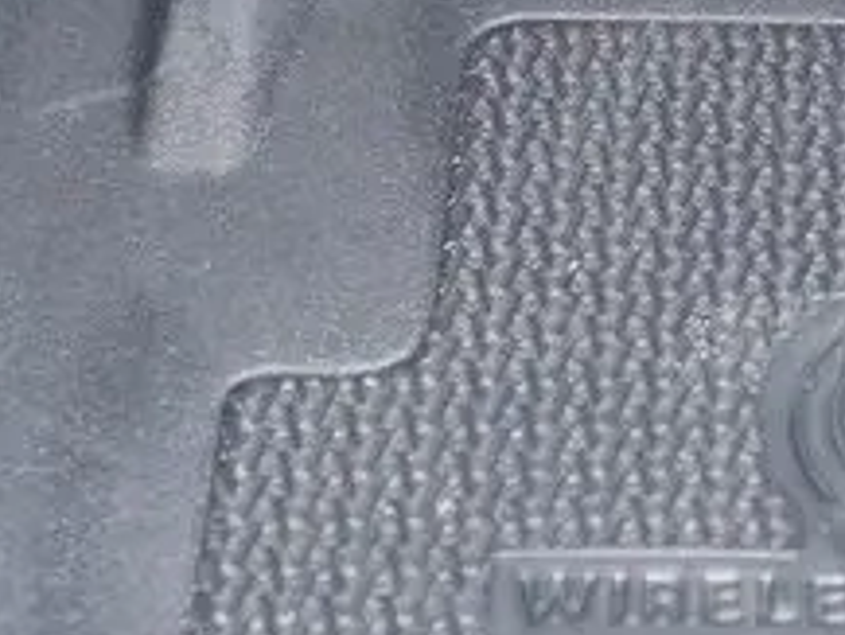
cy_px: 302
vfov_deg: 9.0
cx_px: 989
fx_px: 4030
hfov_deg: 11.7
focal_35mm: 165
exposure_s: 1/60
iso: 800
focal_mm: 28
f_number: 5.3
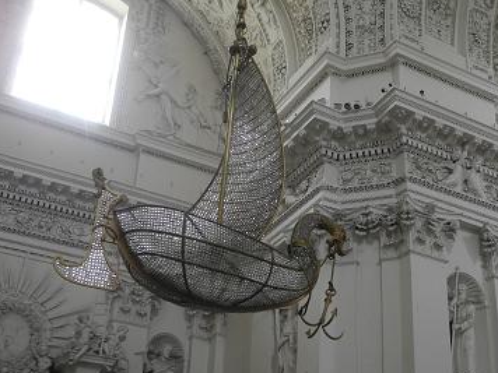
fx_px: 849
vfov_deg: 24.8
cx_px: 353
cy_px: 201
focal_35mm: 59
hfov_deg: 32.3
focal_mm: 8.8
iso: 100
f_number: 3.2
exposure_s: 1/30
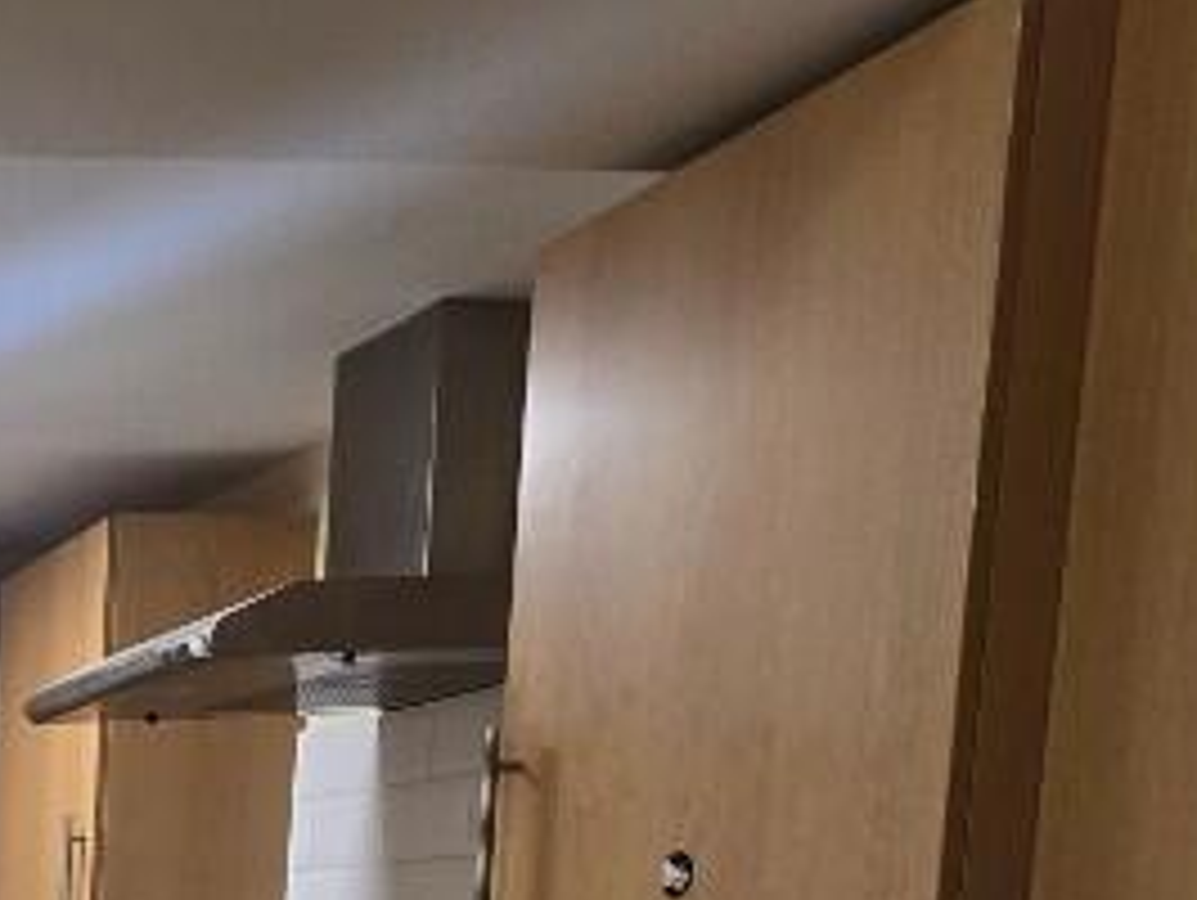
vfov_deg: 25.5
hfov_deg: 26.8
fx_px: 1731
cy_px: 1143
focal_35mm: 50
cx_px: -612
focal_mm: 2.2
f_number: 2.2
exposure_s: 1/50
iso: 64
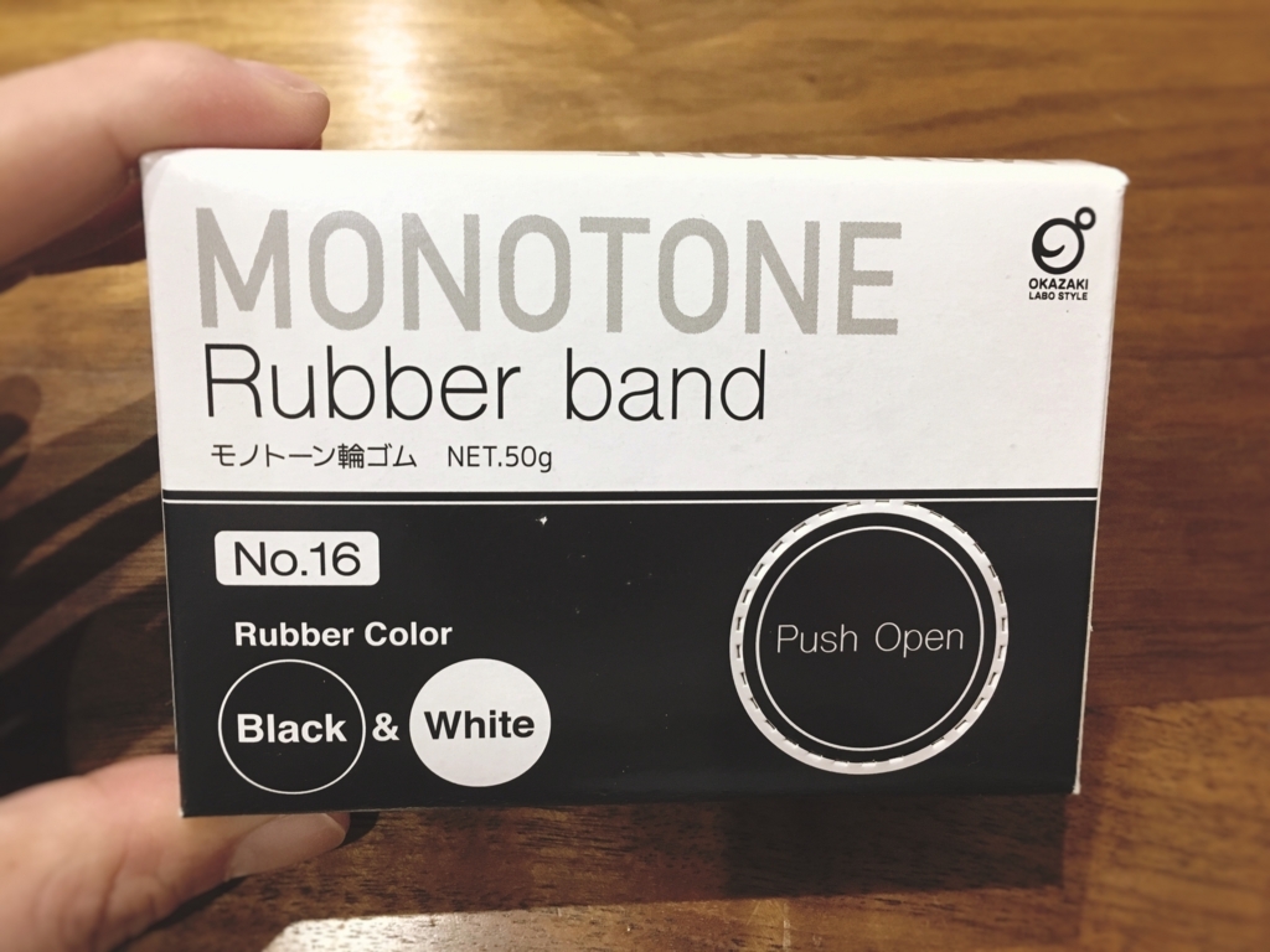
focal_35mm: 29
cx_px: 635
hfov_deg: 61.7
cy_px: 476
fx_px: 1064
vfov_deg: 48.2
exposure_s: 1/30
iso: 125
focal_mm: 4.15
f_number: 2.2
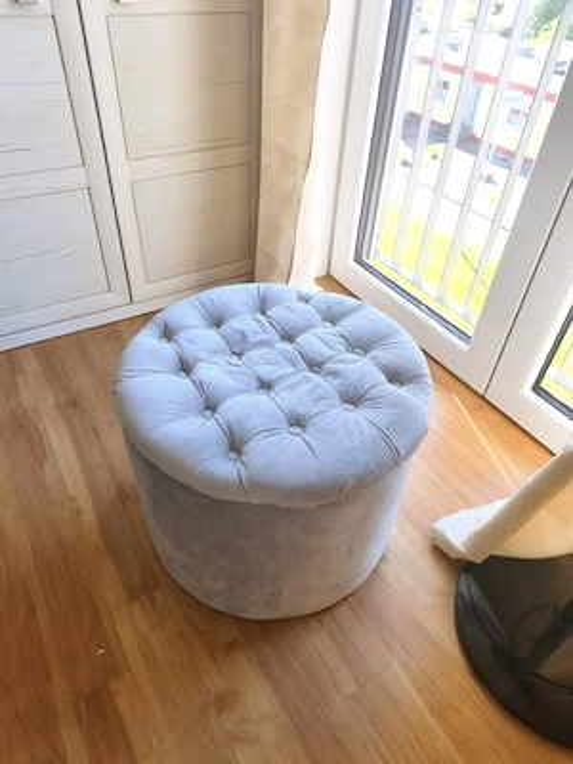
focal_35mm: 23
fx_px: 508
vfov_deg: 73.9
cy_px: 382
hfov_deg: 58.9
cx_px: 286
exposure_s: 1/263
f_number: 1.62
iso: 50
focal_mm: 6.45
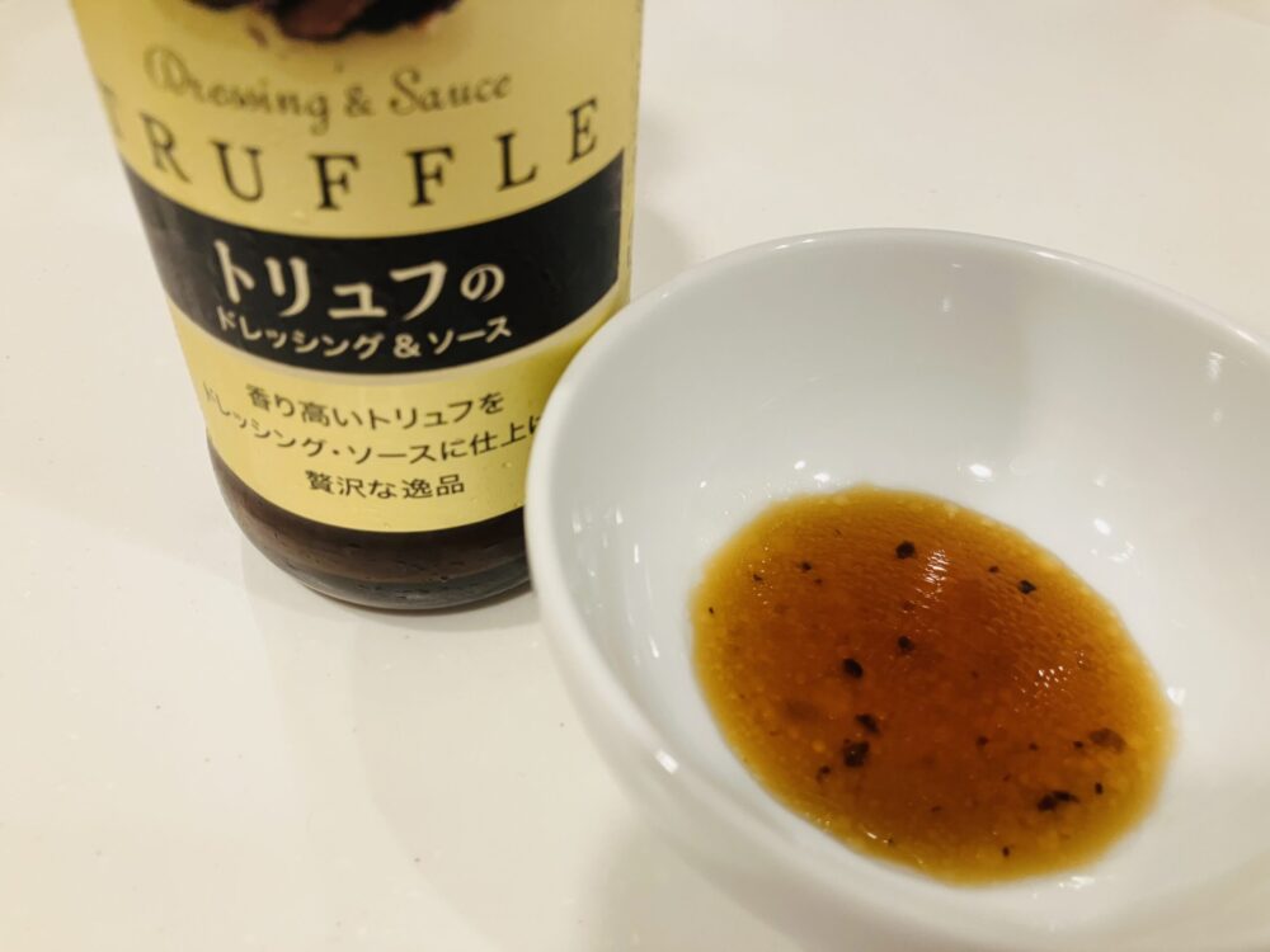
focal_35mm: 28
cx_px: 635
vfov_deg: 49.7
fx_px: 1027
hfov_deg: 63.4
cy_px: 476
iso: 160
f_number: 1.8
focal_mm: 3.99
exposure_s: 1/50
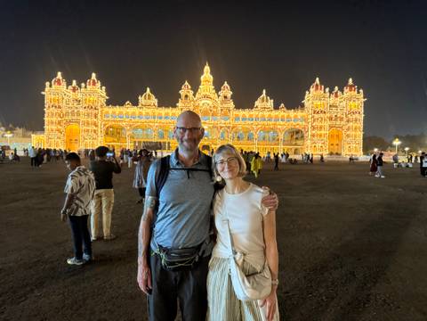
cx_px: 214
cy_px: 160
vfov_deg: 56.8
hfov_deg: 71.6
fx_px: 296
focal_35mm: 24
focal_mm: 6.76
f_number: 1.78
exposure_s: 1/50
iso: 800
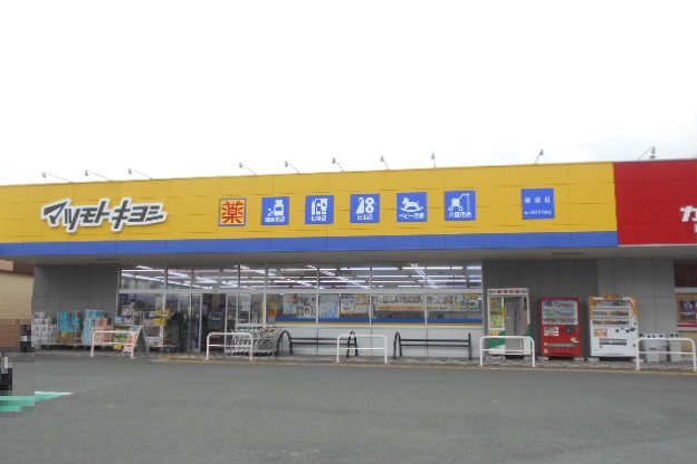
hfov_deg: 58.7
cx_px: 347
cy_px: 231
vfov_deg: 41.1
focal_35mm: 32
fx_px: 620
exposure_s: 1/500
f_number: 3.4
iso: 80
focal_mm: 5.1
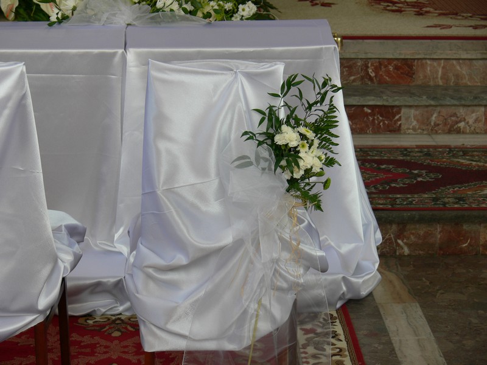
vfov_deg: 12.8
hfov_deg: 17.0
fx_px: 1632
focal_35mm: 116
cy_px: 182
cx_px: 244
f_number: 3.6
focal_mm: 24.6
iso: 80
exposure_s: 1/50
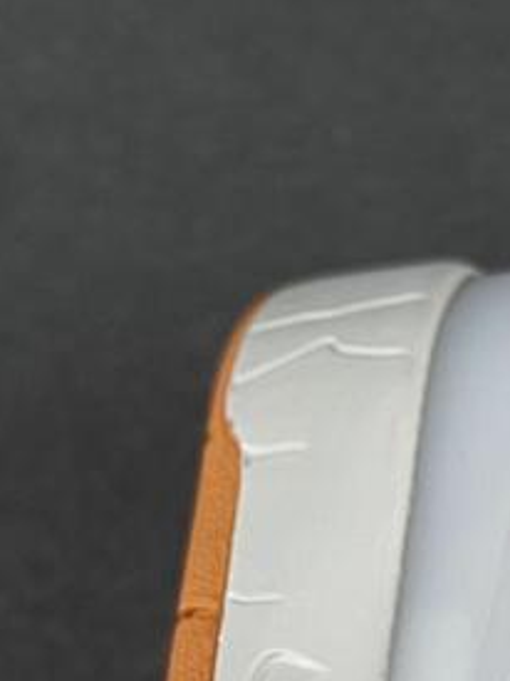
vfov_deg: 9.2
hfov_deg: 7.0
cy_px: 1312
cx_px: 998
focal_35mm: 204
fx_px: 4011
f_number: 2
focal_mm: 6
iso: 25
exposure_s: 1/100
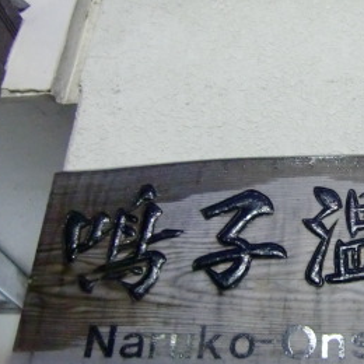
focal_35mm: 61
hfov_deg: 26.7
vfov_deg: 28.1
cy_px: 210
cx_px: 360
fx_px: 726
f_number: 2.6
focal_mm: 4.9
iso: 800
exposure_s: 1/60
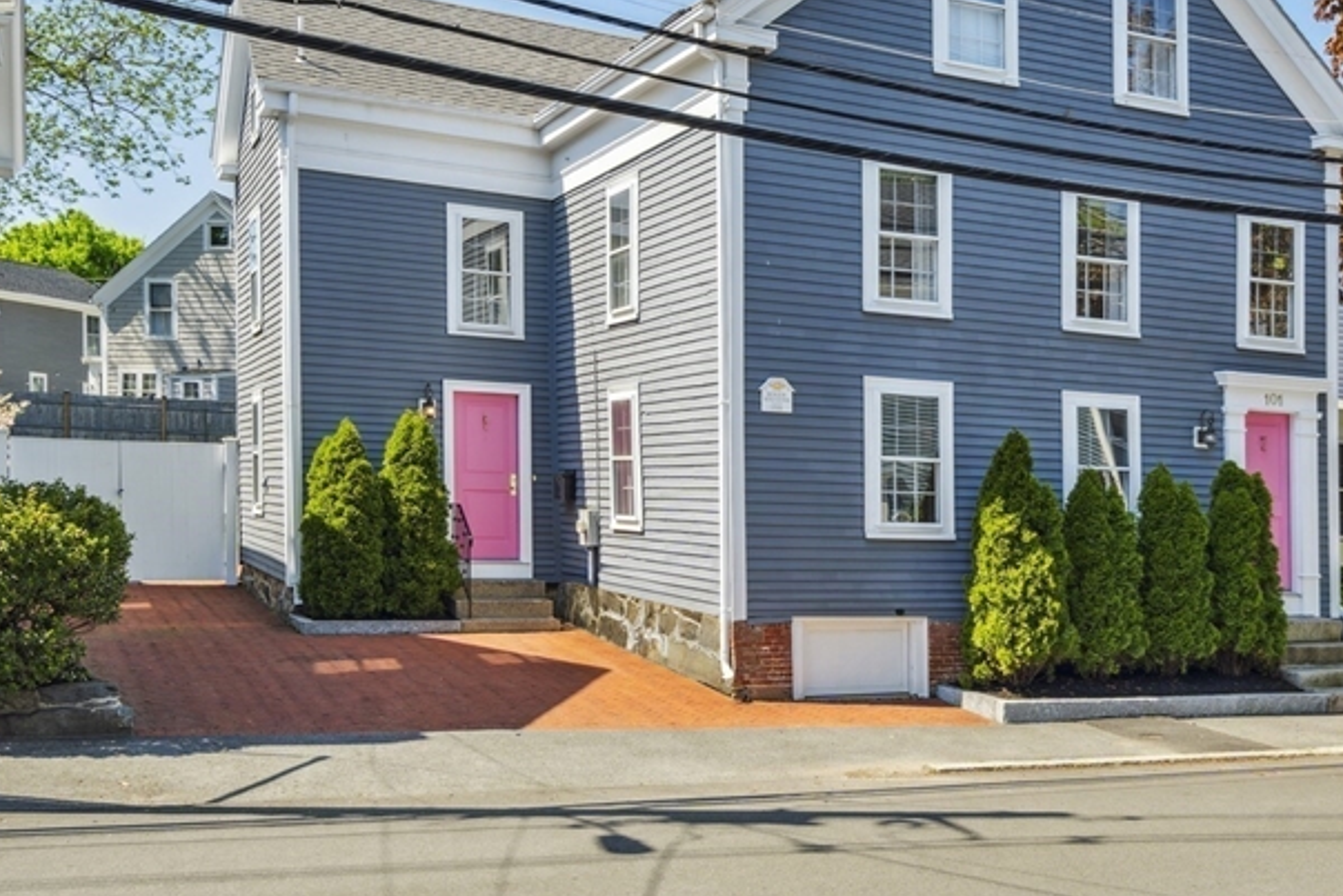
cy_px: 317
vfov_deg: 34.0
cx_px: 874
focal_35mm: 39
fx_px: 1455
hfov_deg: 48.9
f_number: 8
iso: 160
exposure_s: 1/100
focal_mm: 23
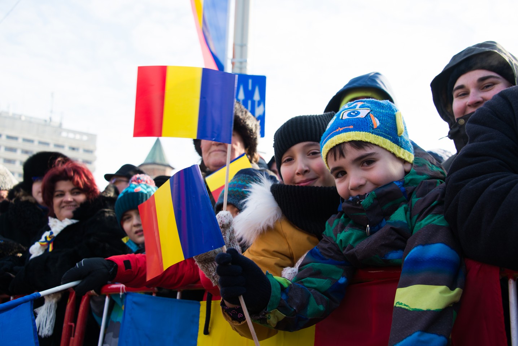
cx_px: 259
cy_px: 173
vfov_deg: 28.1
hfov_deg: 41.1
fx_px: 691
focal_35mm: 48
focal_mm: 48
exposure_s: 1/160
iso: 100
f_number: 6.3
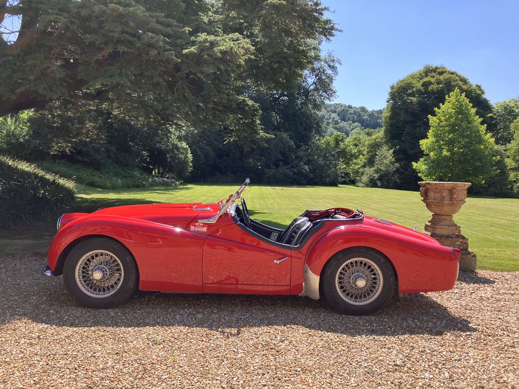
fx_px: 420
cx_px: 260
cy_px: 194
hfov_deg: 63.4
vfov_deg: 49.7
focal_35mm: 28
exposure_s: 1/747
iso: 32
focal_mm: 3.99
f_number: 1.8
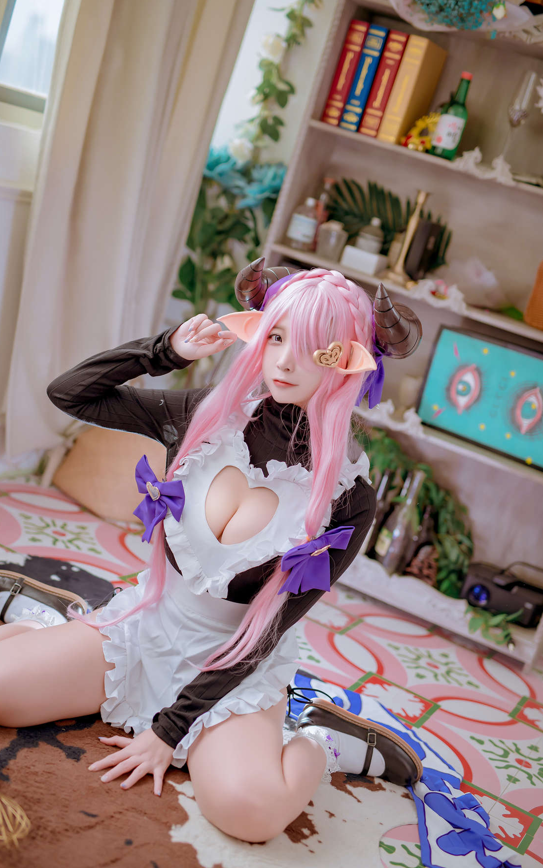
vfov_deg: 38.9
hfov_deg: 24.9
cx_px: 250
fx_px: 1232
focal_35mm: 52
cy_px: 434
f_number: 2.2
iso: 250
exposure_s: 1/160
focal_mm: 50
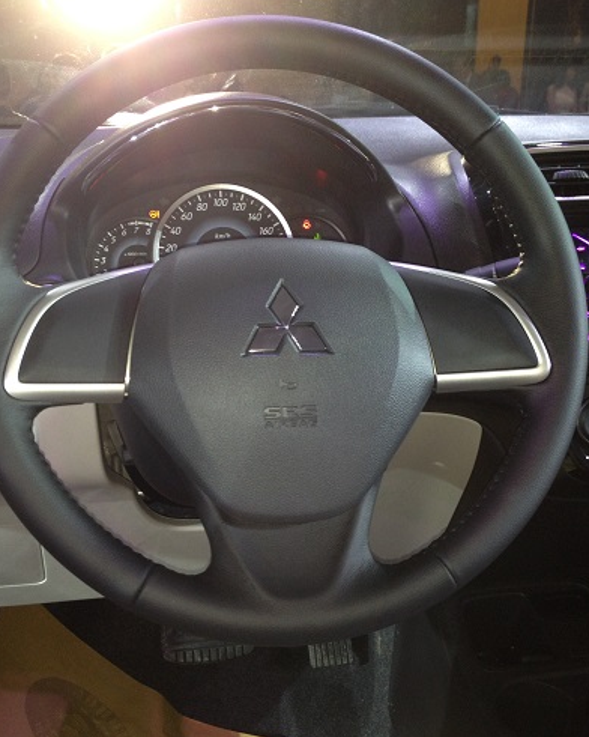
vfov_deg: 40.3
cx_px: 270
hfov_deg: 32.7
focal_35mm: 46
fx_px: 1002
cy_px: 371
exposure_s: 1/20
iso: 80
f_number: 2.4
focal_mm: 4.28
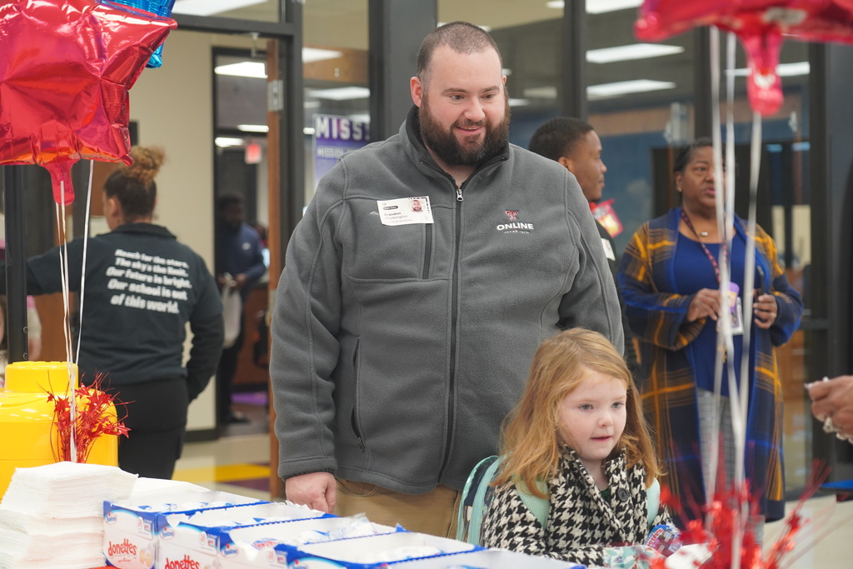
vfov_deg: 20.3
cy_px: 284
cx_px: 426
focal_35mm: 67
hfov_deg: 30.1
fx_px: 1588
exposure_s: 1/160
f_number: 4
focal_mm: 67
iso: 2000
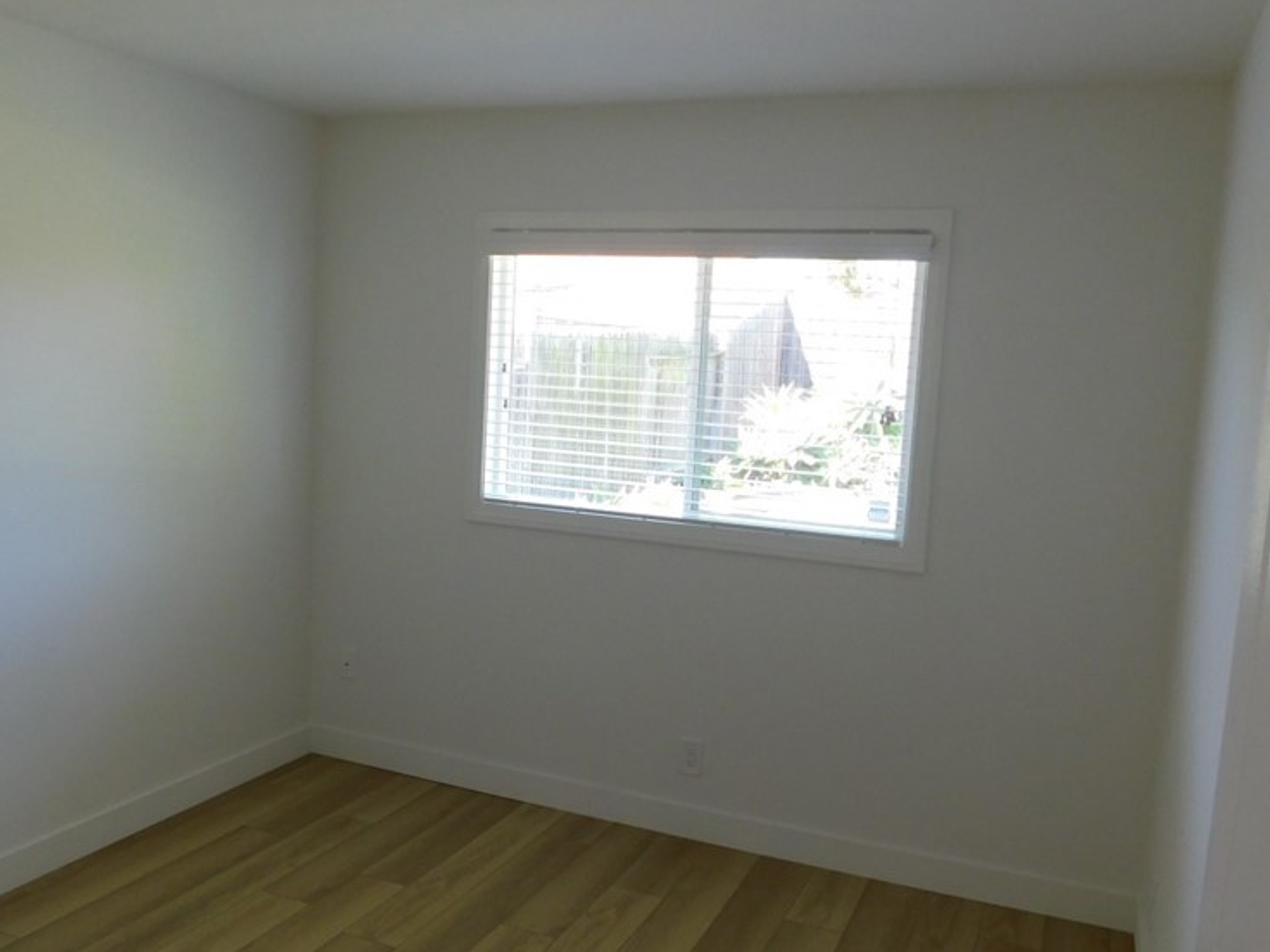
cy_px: 510
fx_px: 1174
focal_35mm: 32
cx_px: 575
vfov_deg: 44.1
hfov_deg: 56.7
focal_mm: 4
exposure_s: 1/30
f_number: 3
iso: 125
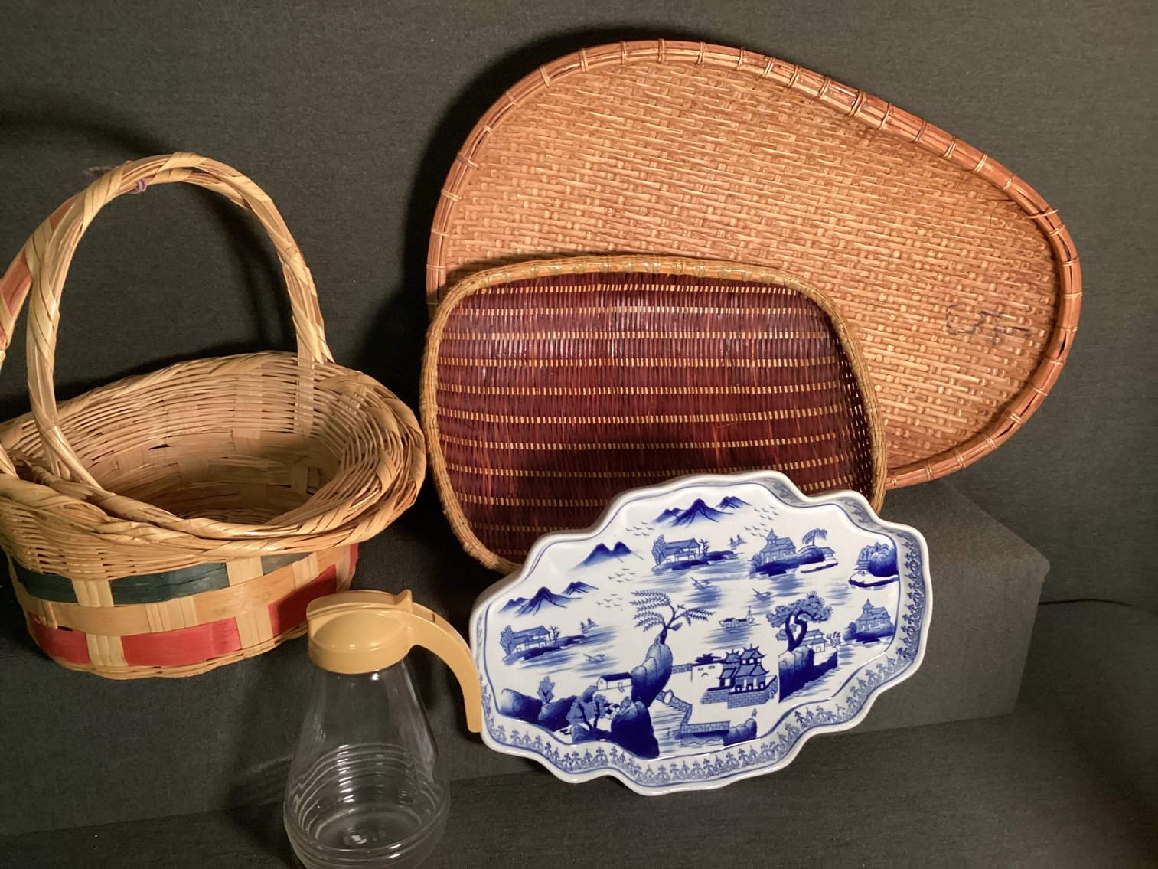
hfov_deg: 58.3
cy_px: 434
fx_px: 1037
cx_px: 579
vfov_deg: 45.4
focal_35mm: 31
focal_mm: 3.3
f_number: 2.4
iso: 320
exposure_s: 1/60
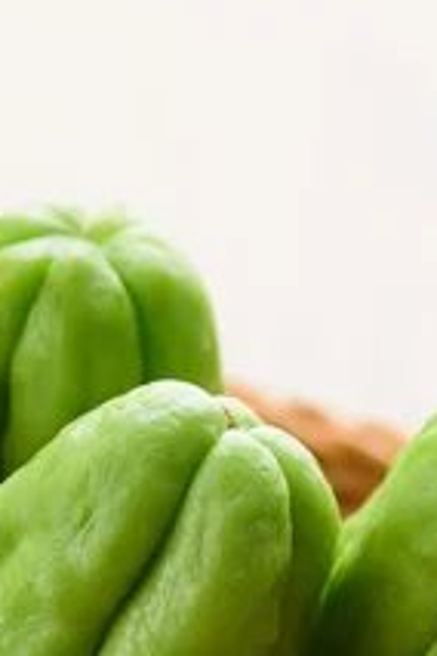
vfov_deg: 6.8
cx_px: -211
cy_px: 718
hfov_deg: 4.6
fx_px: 5462
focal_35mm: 300
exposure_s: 1/125
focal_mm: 90
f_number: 6.3
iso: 100
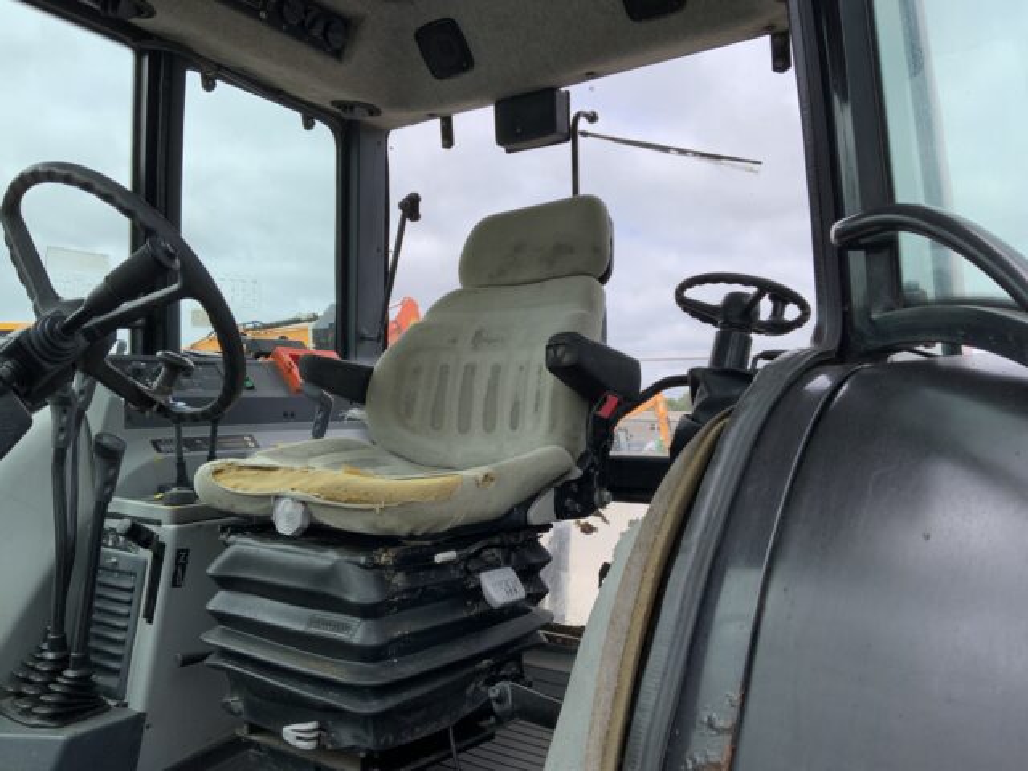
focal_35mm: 29
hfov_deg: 61.7
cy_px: 386
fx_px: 861
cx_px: 514
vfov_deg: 48.2
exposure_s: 1/1412
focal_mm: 3
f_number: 1.8
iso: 16
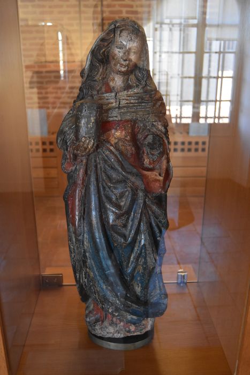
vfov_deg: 53.1
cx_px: 125
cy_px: 188
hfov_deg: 36.9
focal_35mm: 36
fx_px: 375
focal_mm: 24
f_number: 3.8
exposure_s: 1/60
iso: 2500
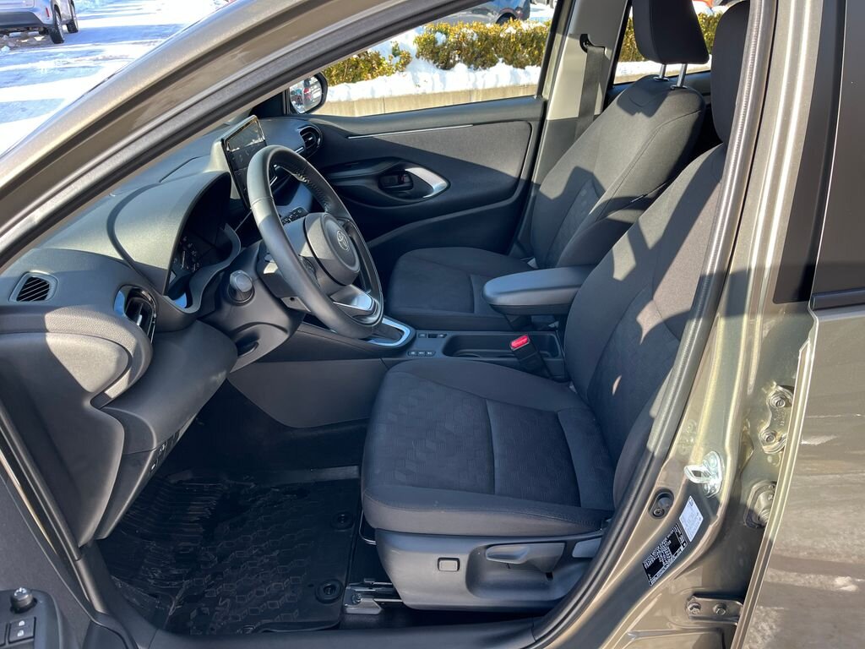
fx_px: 650
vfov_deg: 53.1
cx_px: 432
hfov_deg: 67.3
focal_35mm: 26
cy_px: 324
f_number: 1.6
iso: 32
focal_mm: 5.1
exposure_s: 1/151
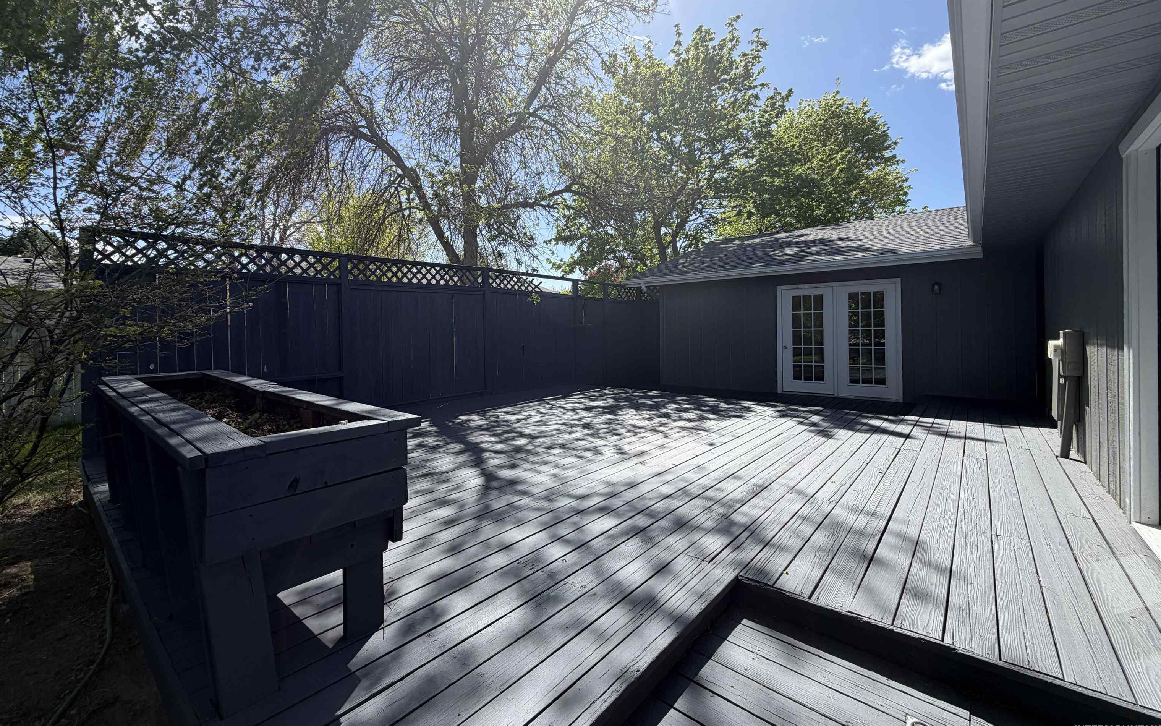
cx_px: 576
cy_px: 328
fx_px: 475
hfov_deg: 101.5
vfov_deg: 74.6
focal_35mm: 15
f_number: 2.2
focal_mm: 2.22
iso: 25
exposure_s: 1/770
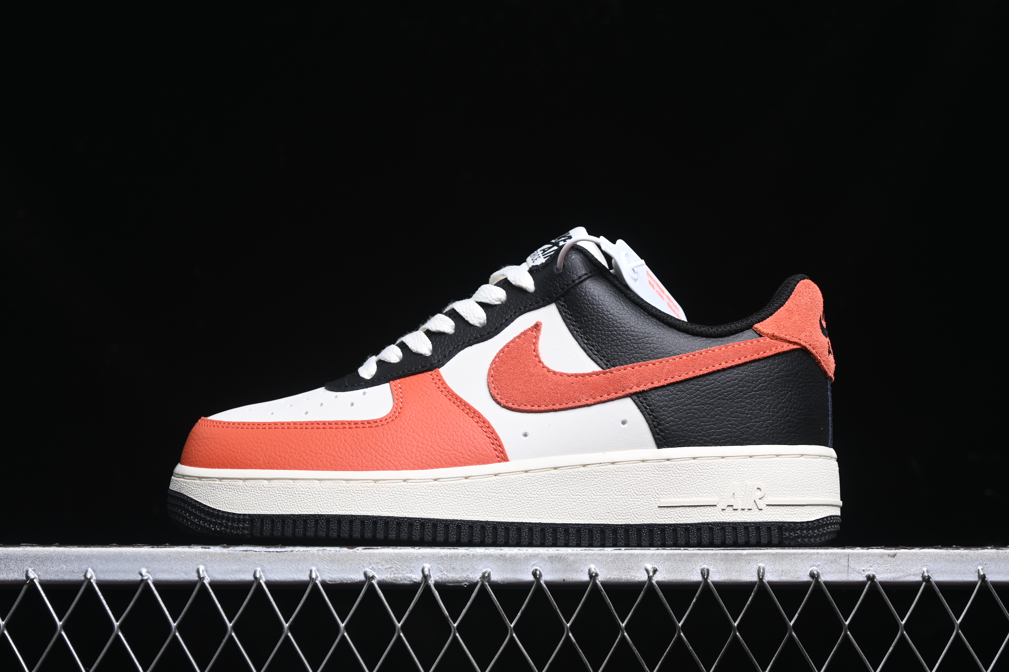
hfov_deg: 27.0
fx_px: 2102
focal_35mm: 75
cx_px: 504
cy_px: 336
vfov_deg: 18.2
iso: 160
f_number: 6.3
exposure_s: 1/60
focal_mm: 50
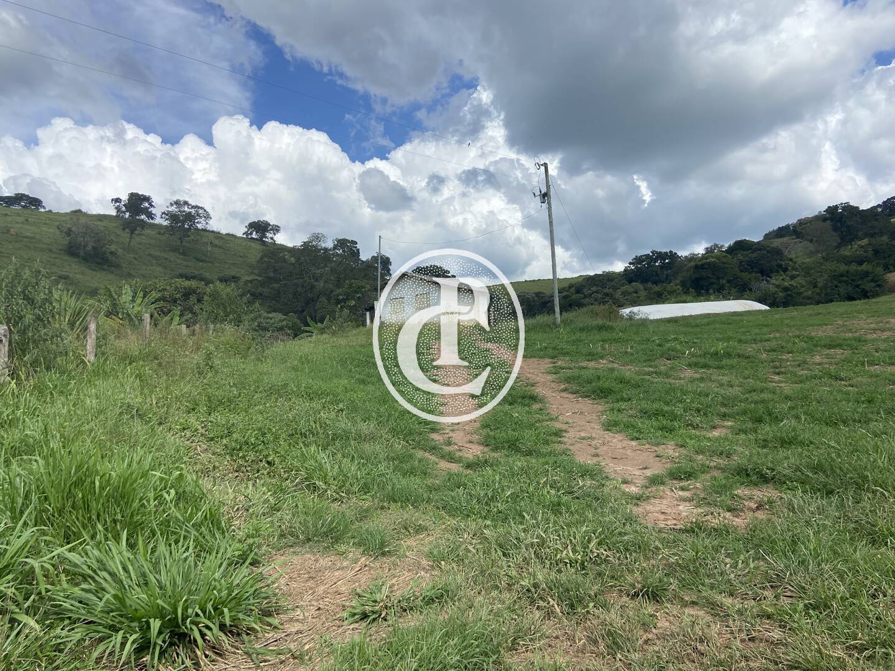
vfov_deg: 53.1
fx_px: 672
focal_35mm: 26
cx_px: 448
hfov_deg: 67.3
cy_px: 336
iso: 32
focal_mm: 4.25
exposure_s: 1/4444
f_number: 1.8
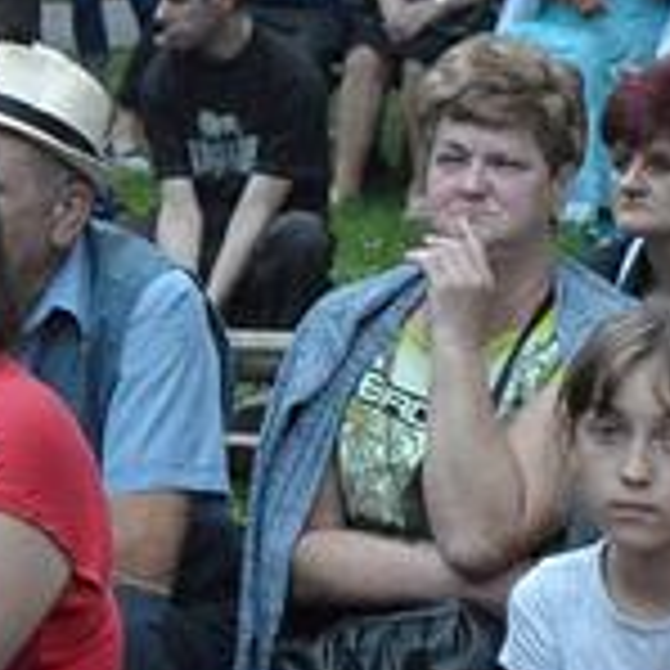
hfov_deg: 6.0
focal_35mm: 290
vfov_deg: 6.0
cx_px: -315
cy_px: 429
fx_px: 6350
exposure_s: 1/80
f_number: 4.5
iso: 2500
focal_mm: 40
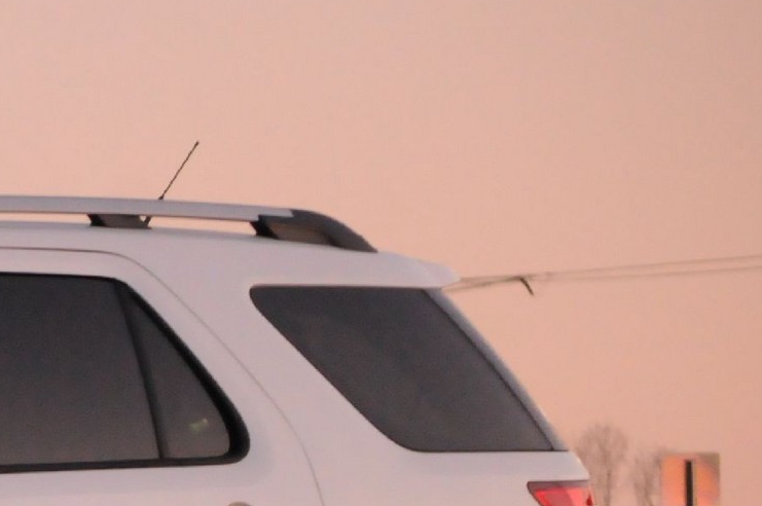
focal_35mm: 415
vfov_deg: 3.3
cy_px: 627
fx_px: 8773
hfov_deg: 4.9
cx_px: -465
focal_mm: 82
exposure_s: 1/40
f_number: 4.2
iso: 2500
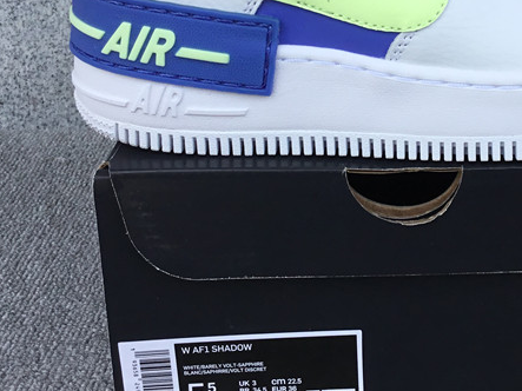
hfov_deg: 30.3
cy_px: 62
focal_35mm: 63
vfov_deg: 22.9
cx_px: 384
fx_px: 950
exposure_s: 1/479
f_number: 2.4
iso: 25
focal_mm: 3.3
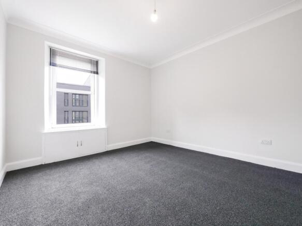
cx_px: 151
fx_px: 122
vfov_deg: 85.7
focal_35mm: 14
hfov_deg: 102.1
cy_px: 113
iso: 1600
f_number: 4
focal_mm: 7
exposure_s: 1/60
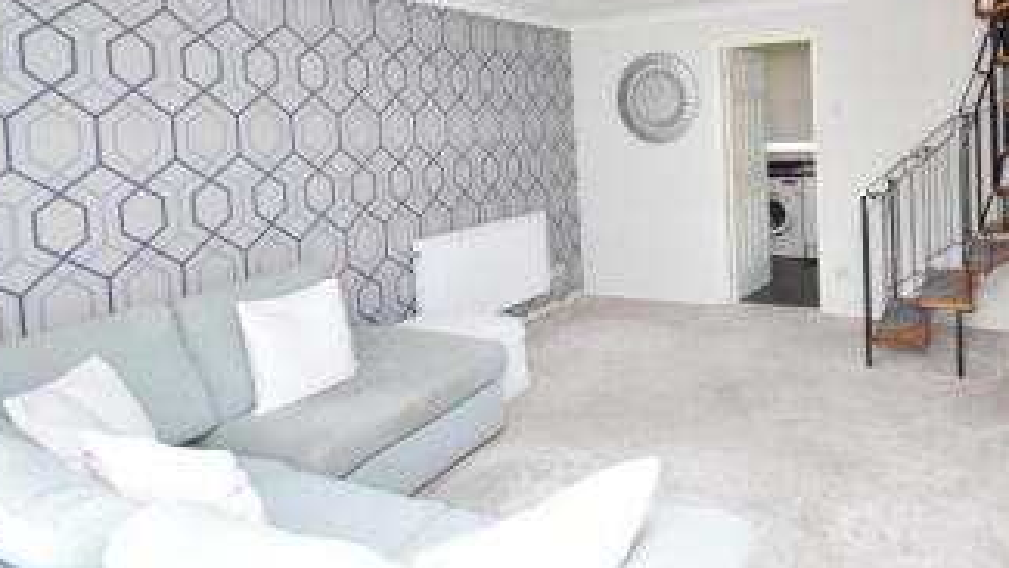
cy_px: 144
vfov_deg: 47.7
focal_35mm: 23
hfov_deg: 77.0
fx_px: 616
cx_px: 643
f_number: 4
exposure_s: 1/60
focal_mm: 10
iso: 1000
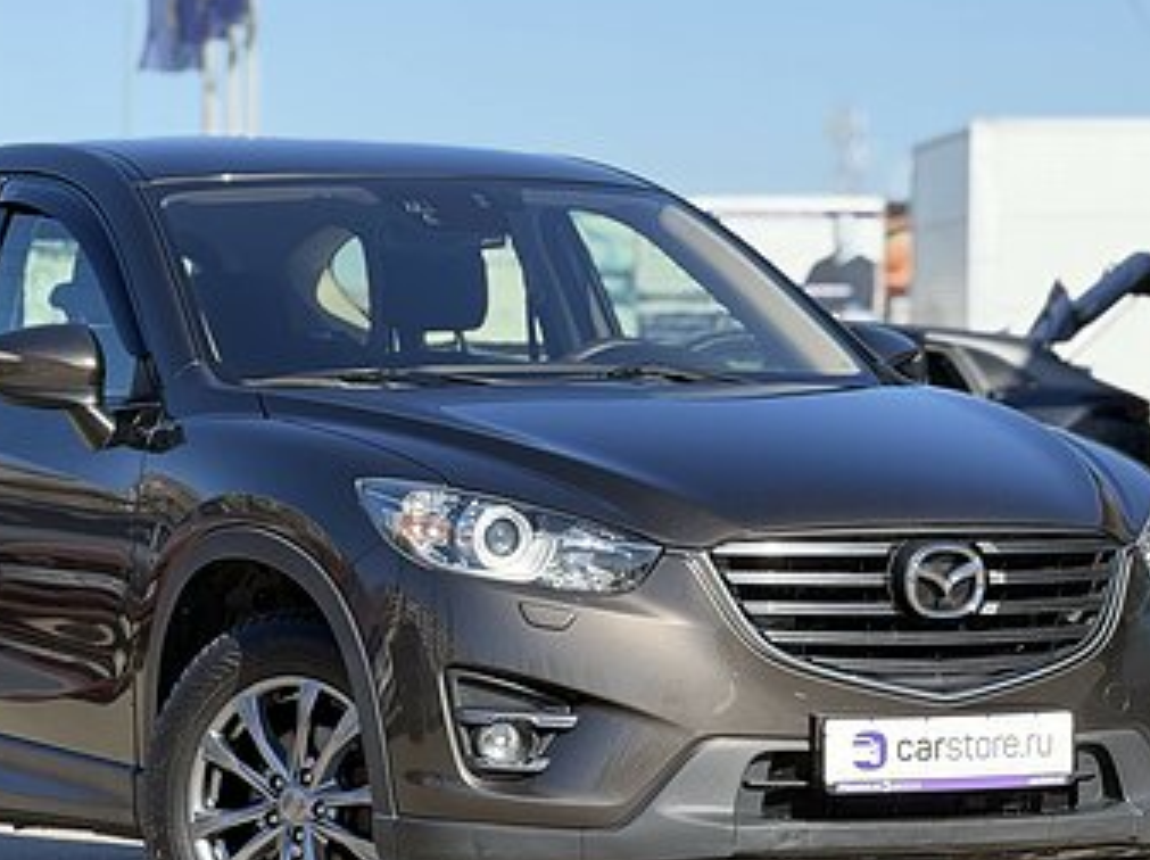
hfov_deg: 10.2
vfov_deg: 7.6
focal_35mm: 195
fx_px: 6471
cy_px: 560
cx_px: 447
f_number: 2.8
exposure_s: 1/453
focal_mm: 15.66
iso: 64
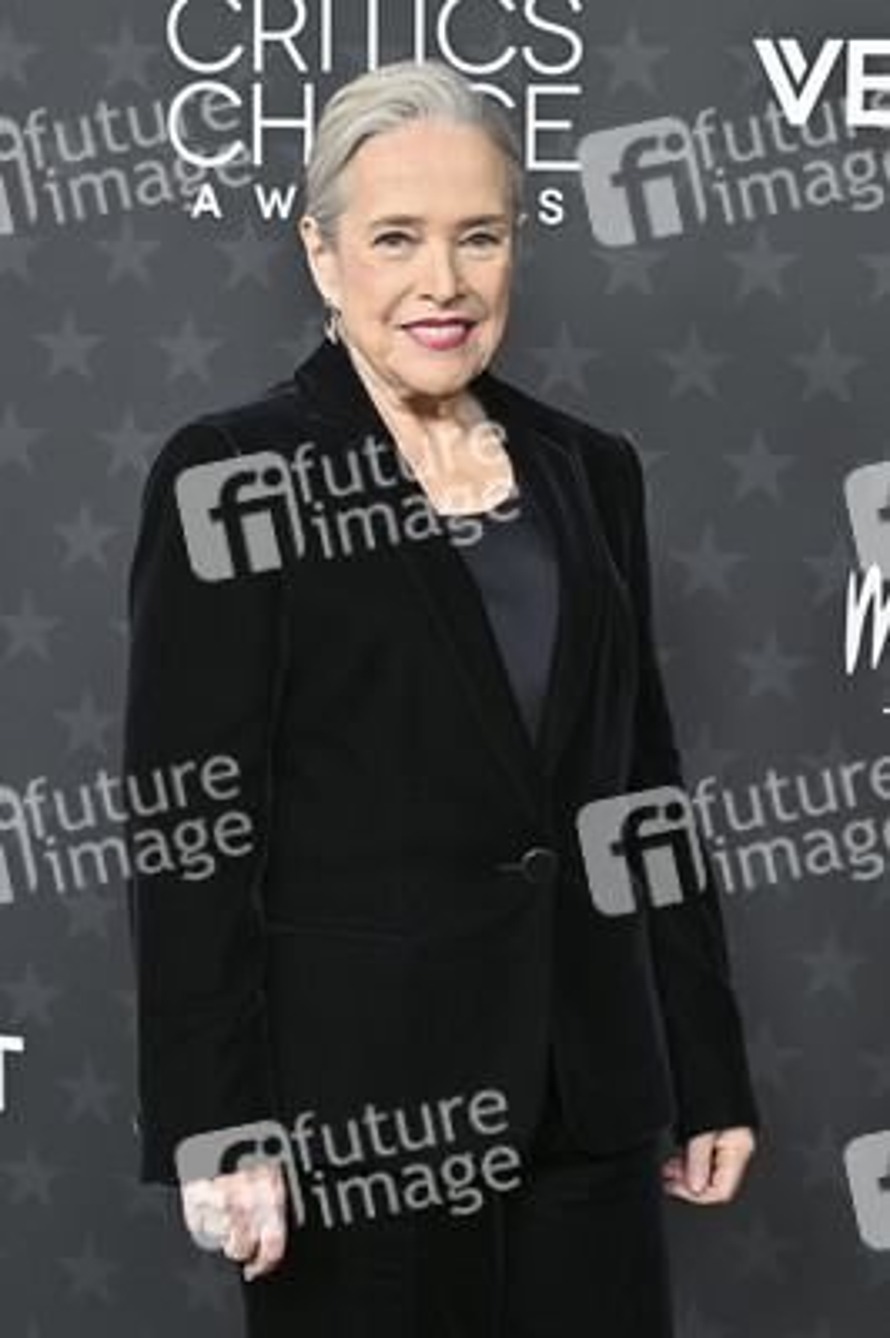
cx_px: 445
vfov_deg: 24.8
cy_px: 669
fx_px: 3046
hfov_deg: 16.6
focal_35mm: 82
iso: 1250
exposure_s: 1/320
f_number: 5.6
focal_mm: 82
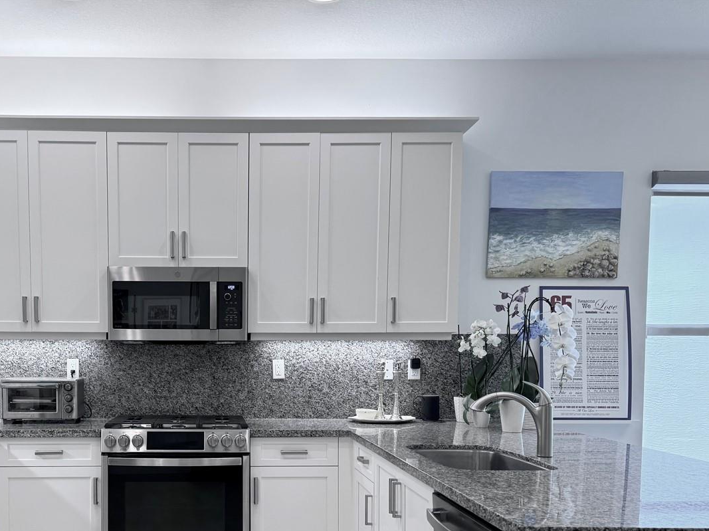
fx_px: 737
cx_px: 217
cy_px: 396
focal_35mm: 36
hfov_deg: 50.1
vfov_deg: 38.6
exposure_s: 1/120
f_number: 1.78
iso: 100
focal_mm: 6.86
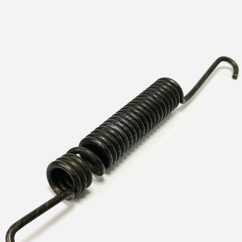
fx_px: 451
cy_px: 149
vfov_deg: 29.9
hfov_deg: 30.0
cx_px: 120
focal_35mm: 57
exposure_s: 1/121
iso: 50
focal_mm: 6.76
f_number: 1.78
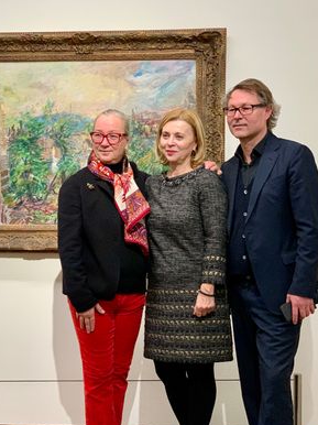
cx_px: 133
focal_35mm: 69
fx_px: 846
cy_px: 246
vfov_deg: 28.1
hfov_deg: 21.3
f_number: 2.4
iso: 400
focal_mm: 6
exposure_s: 1/60
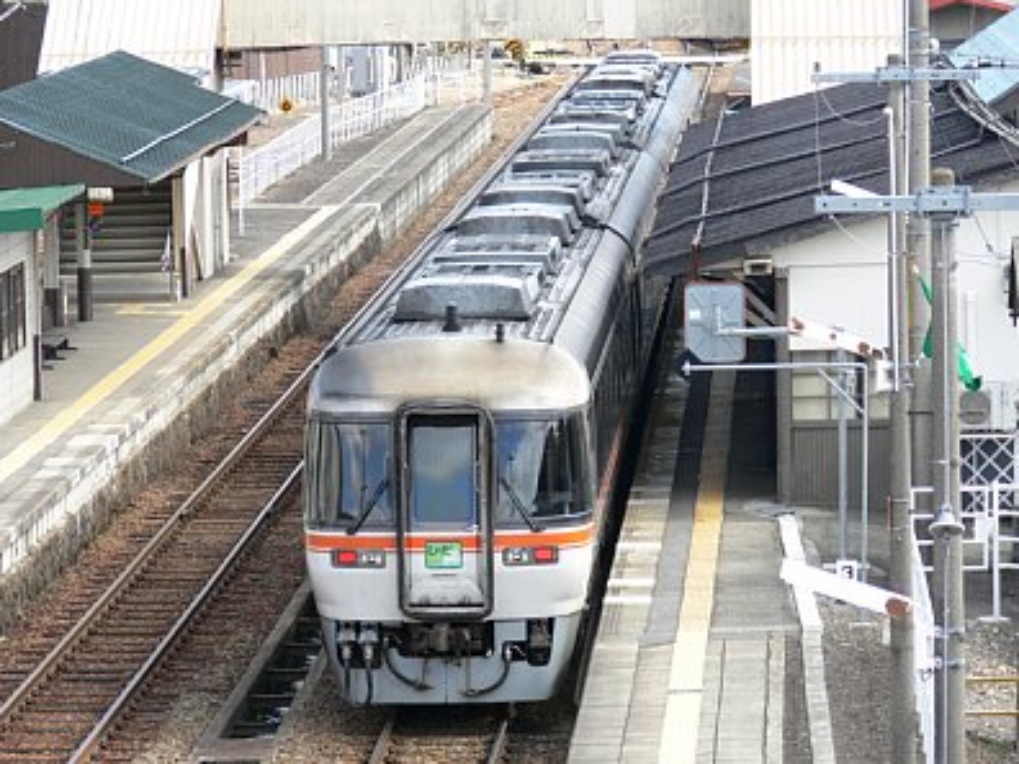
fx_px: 6152
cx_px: 507
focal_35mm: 209
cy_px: 383
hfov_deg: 9.5
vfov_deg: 7.1
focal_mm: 43.9
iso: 80
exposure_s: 1/125
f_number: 4.5
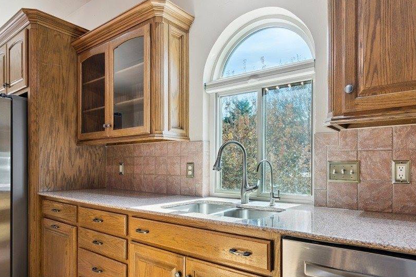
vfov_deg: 54.8
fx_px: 266
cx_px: 229
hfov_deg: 75.9
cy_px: 164
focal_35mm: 23
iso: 200
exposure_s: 1/30
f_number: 7.1
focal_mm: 16
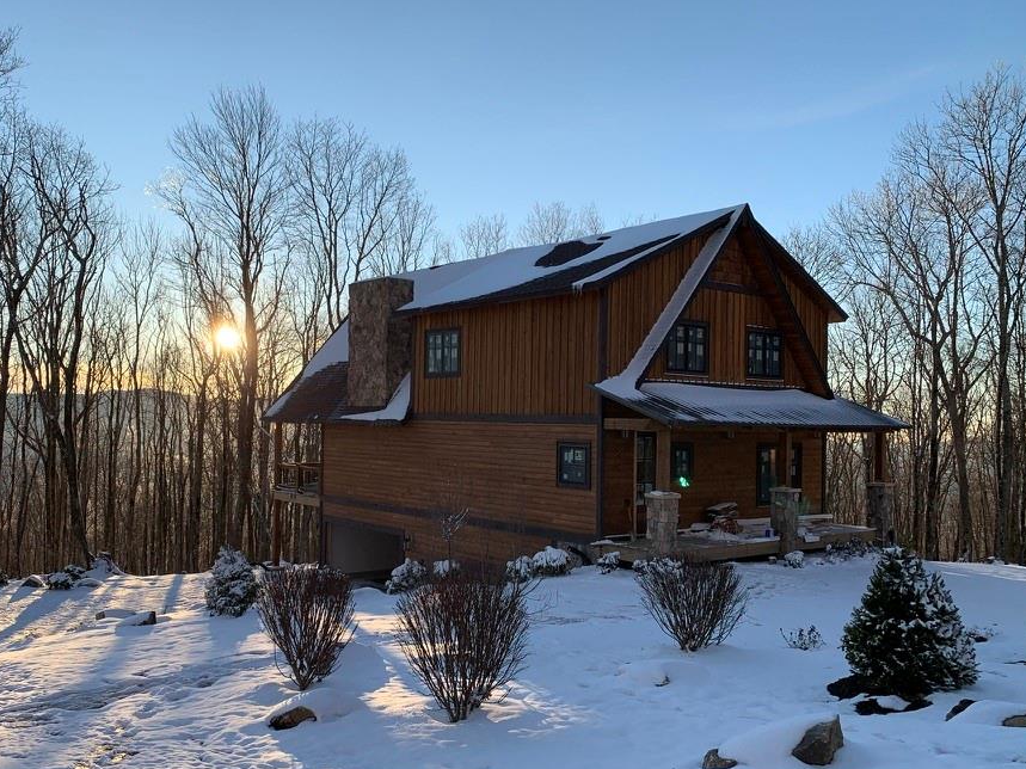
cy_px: 418
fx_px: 919
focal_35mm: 31
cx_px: 450
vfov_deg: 45.4
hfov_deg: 58.2
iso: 25
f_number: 1.8
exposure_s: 1/1100
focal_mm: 4.25
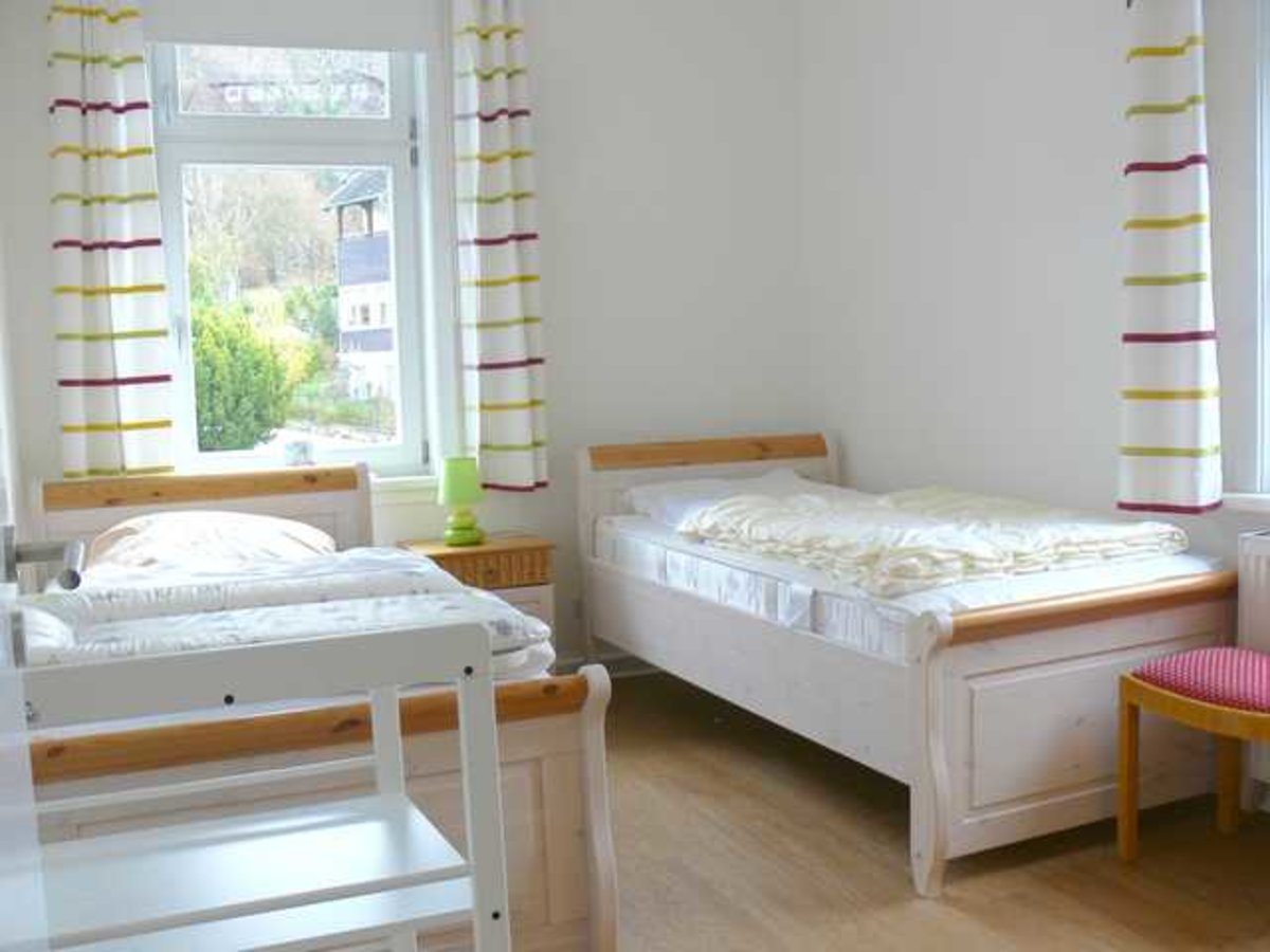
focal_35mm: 35
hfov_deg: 52.6
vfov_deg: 40.7
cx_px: 635
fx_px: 1284
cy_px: 476
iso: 80
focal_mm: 7.4
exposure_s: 1/50
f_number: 4
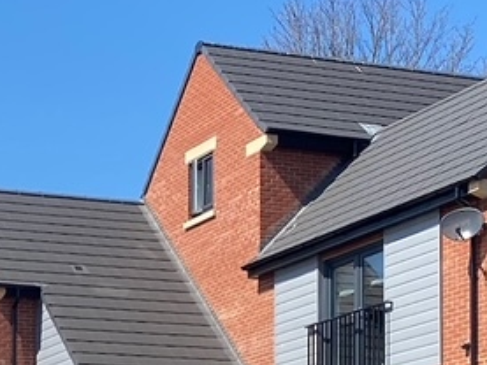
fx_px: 1689
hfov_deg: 15.8
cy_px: 576
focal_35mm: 120
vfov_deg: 11.7
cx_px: -97
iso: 32
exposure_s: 1/2066
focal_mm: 4.25
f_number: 1.8
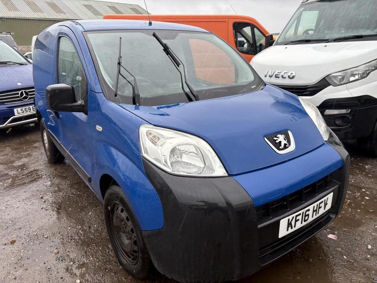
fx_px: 283
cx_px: 188
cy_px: 142
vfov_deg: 53.1
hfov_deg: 67.3
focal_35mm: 26
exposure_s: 1/122
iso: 80
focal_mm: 5.96
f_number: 1.6
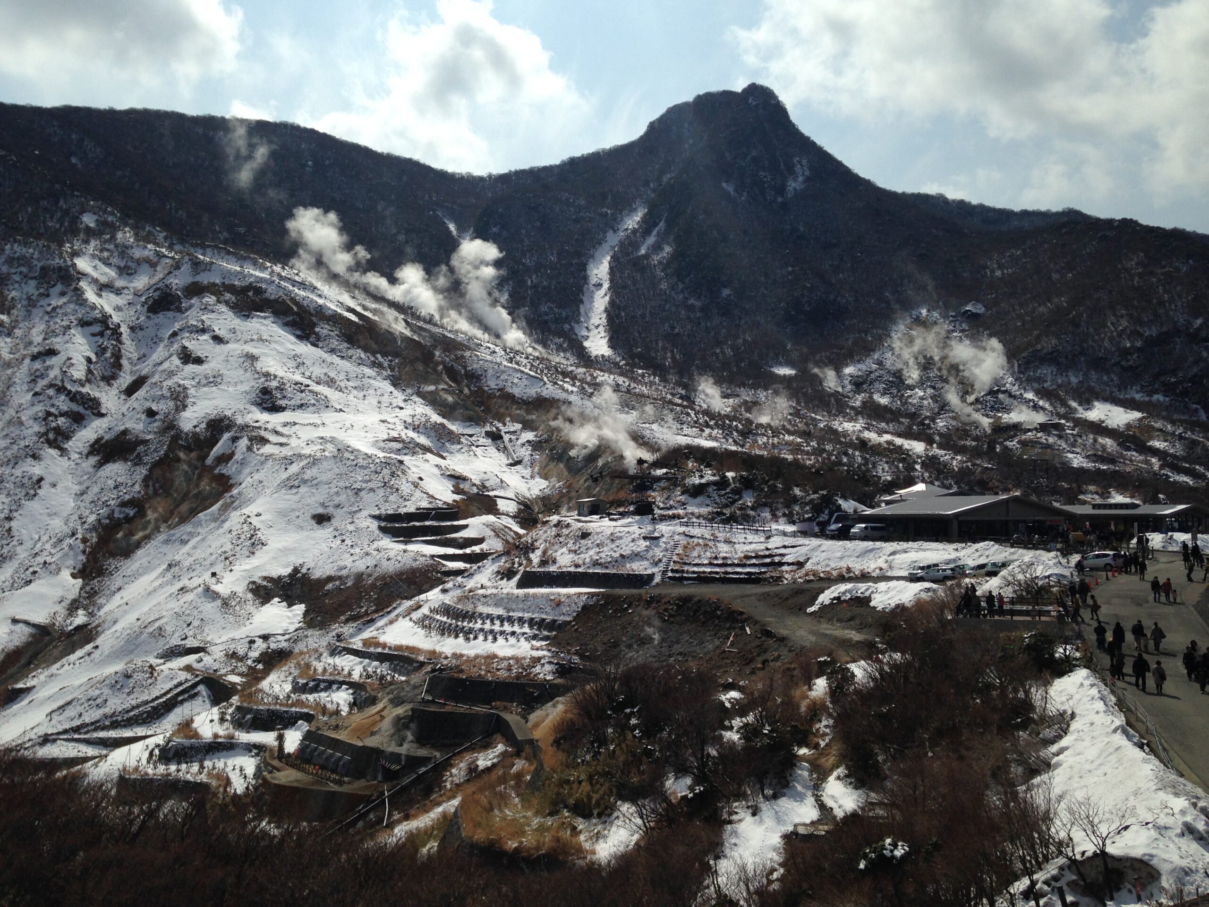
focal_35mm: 33
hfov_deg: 55.4
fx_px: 1153
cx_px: 604
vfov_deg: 42.9
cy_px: 454
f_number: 2.4
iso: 50
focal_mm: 4.12
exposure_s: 1/4926
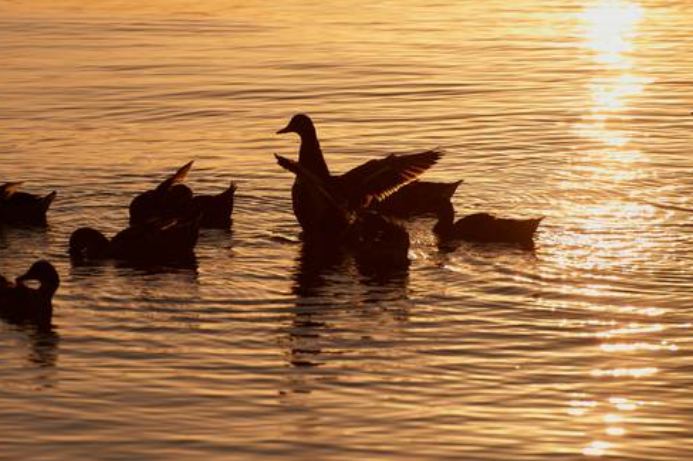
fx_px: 4734
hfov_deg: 8.4
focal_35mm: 246
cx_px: 274
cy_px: 197
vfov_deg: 5.6
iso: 400
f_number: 6.3
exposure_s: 1/2000
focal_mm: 200
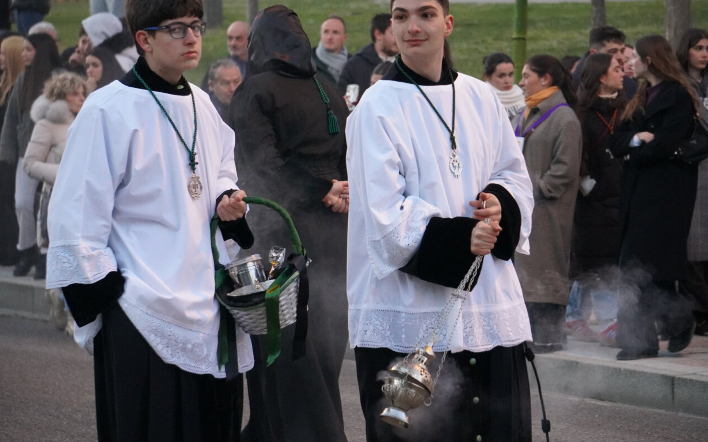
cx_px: 353
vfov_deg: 8.0
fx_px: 3174
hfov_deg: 12.7
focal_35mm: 165
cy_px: 208
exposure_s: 1/100
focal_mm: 107
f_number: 5.6
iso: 6400
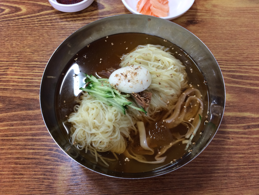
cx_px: 130
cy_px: 98
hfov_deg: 61.7
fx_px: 217
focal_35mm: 29
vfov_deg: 48.2
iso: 80
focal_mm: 4.15
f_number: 2.2
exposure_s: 1/30
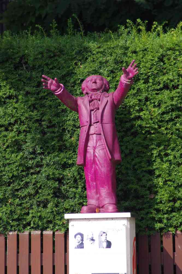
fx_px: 3412
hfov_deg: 3.1
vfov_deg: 4.6
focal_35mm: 450
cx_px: 91
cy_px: 137
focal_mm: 300
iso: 1600
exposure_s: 1/320
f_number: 9
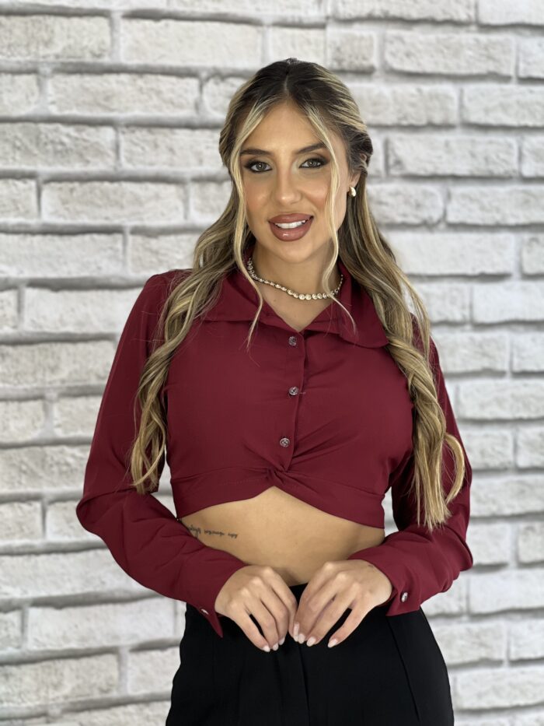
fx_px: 1613
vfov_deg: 25.3
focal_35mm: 77
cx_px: 272
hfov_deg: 19.1
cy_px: 363
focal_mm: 9
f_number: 2.8
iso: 100
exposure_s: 1/120
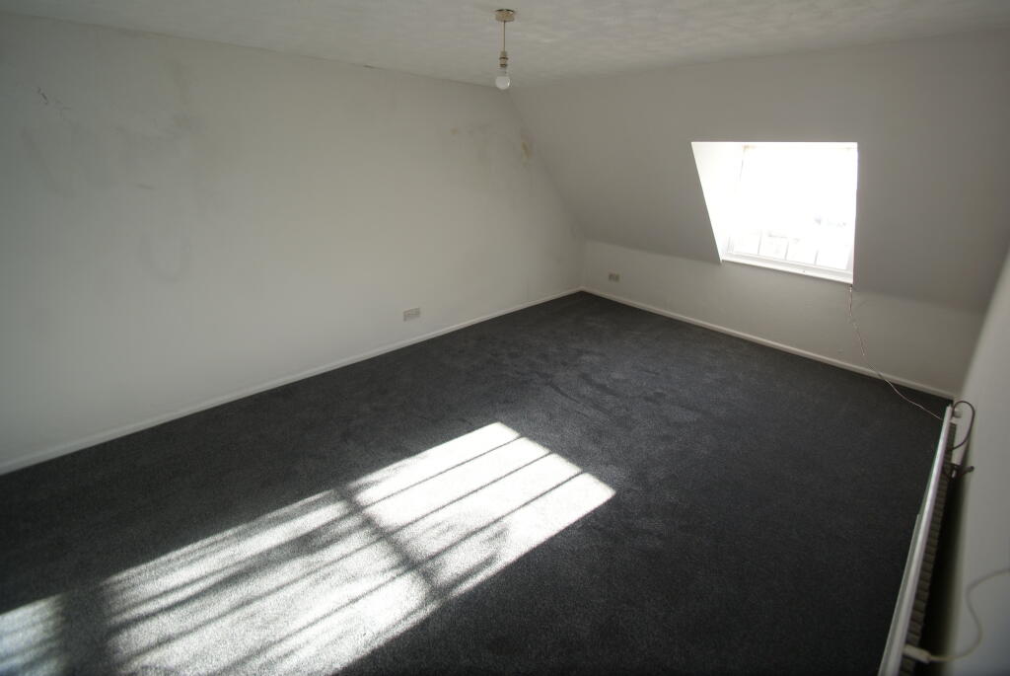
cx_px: 505
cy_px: 338
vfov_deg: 77.5
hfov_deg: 100.3
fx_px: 421
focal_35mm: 15
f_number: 4.5
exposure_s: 1/40
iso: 100
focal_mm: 10
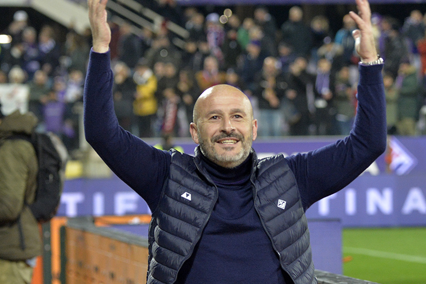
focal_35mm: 236
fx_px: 2792
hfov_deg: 8.7
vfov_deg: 5.8
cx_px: 281
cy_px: 184
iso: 3200
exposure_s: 1/500
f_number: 5
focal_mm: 155
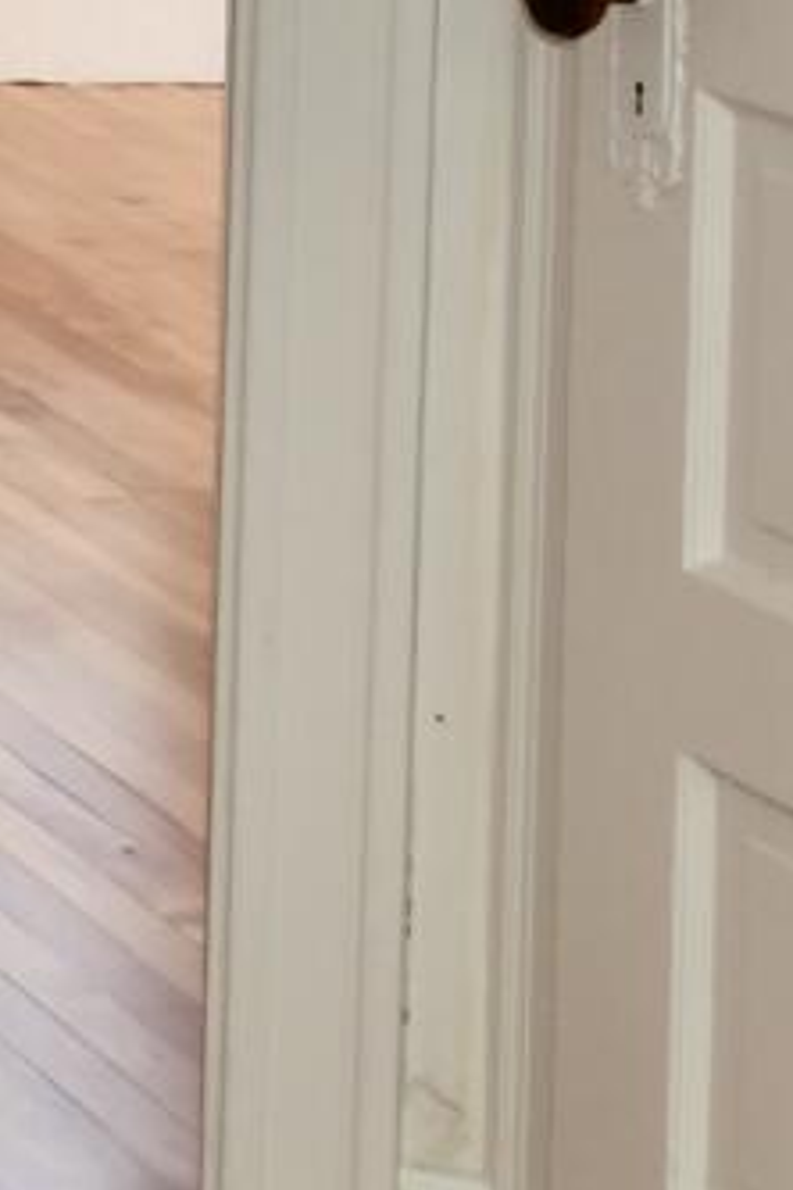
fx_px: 4460
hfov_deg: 7.8
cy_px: -661
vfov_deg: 14.1
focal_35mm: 135
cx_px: -2075
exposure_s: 1/60
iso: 100
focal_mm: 10
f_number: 4
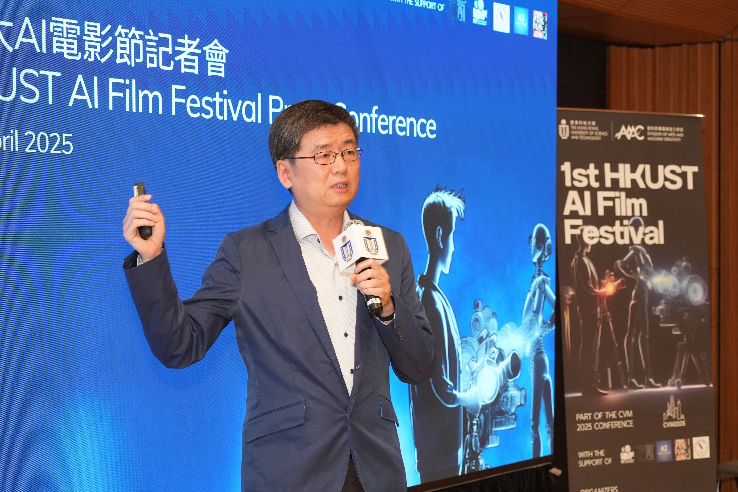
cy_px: 246
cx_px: 369
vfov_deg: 18.9
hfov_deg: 28.1
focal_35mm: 72
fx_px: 1476
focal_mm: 72
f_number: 5.6
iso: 3200
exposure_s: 1/125
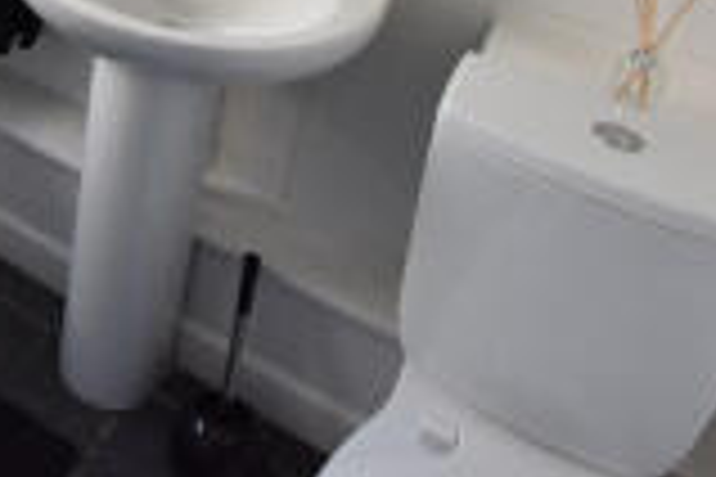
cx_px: -108
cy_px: -209
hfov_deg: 34.3
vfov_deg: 23.4
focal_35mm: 48
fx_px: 955
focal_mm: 16
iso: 800
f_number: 6.3
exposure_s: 1/125
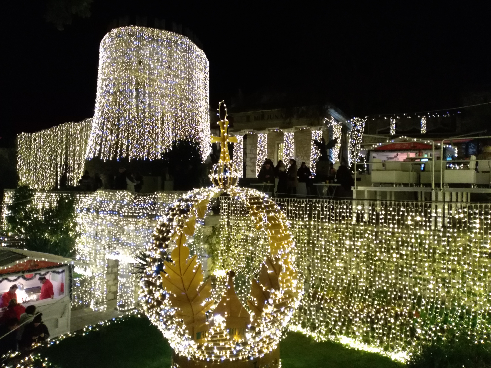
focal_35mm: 26
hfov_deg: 67.3
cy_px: 184
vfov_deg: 53.1
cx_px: 246
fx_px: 369
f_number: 2
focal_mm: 3.54
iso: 882
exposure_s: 1/33.3
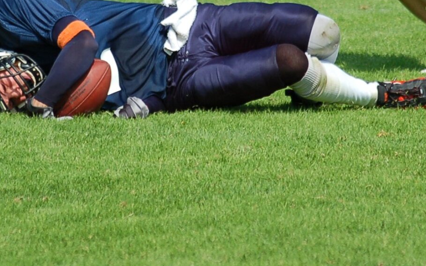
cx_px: 193
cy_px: -45
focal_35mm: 500
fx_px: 5807
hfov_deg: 4.2
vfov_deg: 2.6
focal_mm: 135
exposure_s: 1/1000
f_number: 4.5
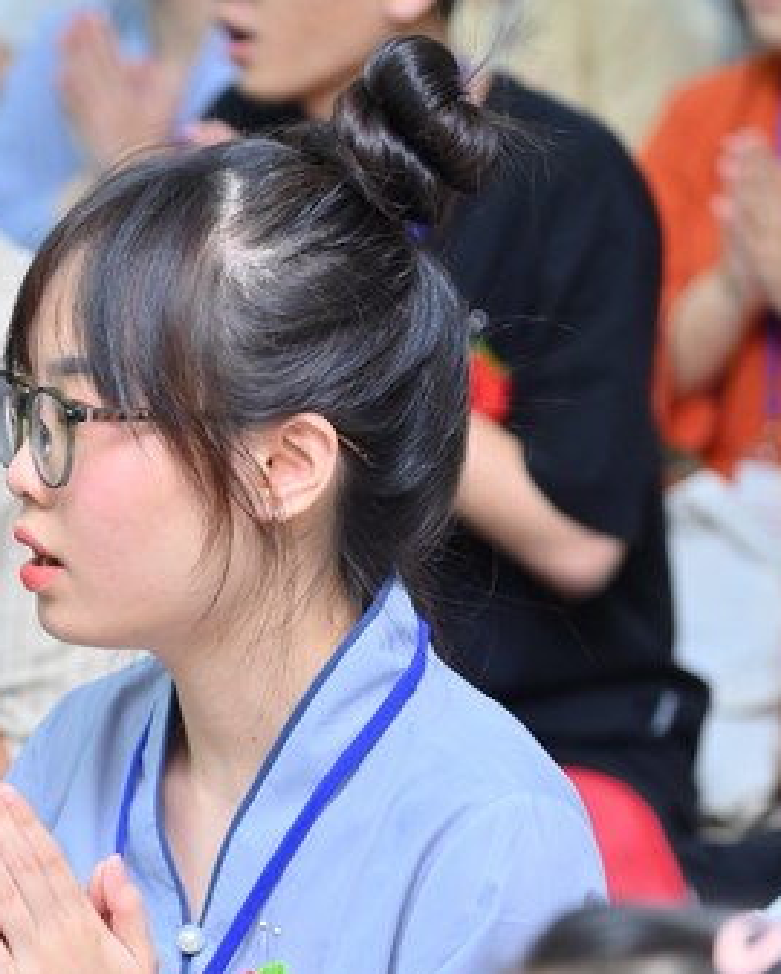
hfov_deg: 7.1
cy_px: 751
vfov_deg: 8.9
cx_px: 189
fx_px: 6264
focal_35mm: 217
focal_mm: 120
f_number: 4
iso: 1250
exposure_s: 1/100
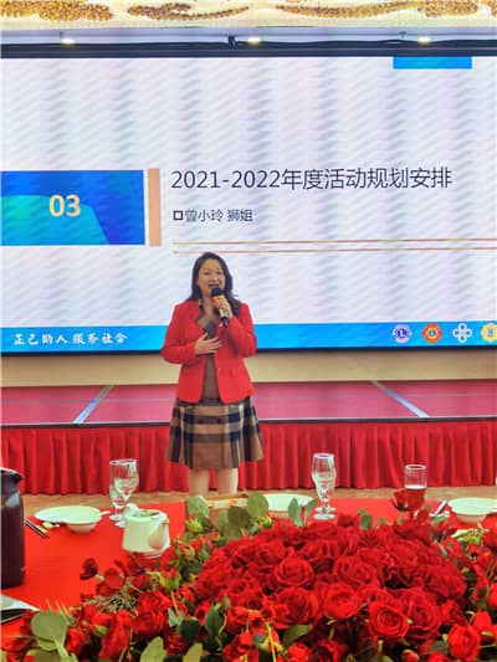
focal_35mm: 51
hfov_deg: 28.6
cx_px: 248
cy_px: 331
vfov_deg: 37.5
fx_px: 976
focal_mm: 6.71
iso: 50
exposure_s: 1/354
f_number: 1.9
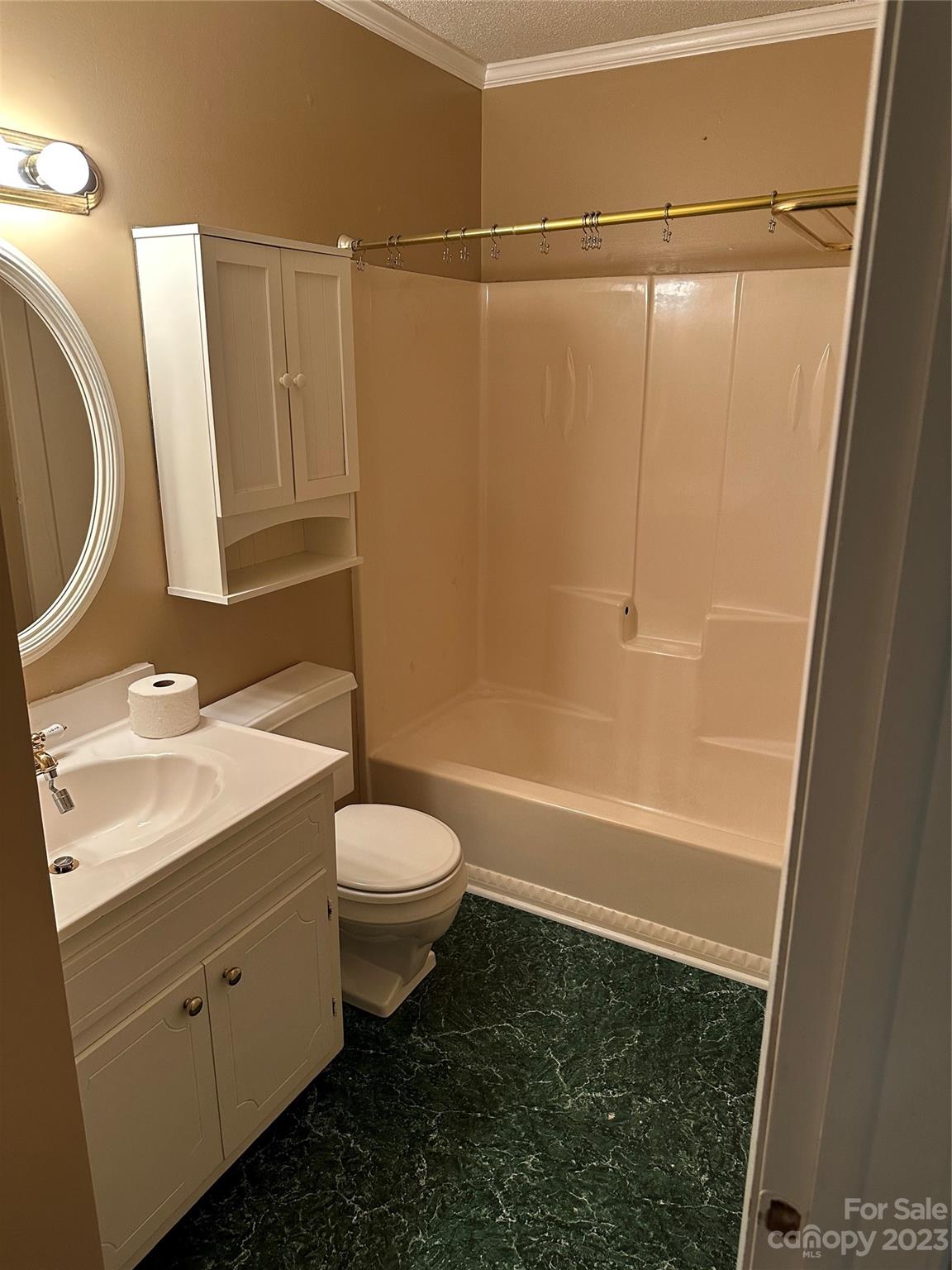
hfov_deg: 56.8
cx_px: 476
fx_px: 880
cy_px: 635
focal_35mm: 24
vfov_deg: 71.6
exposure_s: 1/60
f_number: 1.78
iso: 320
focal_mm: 6.86
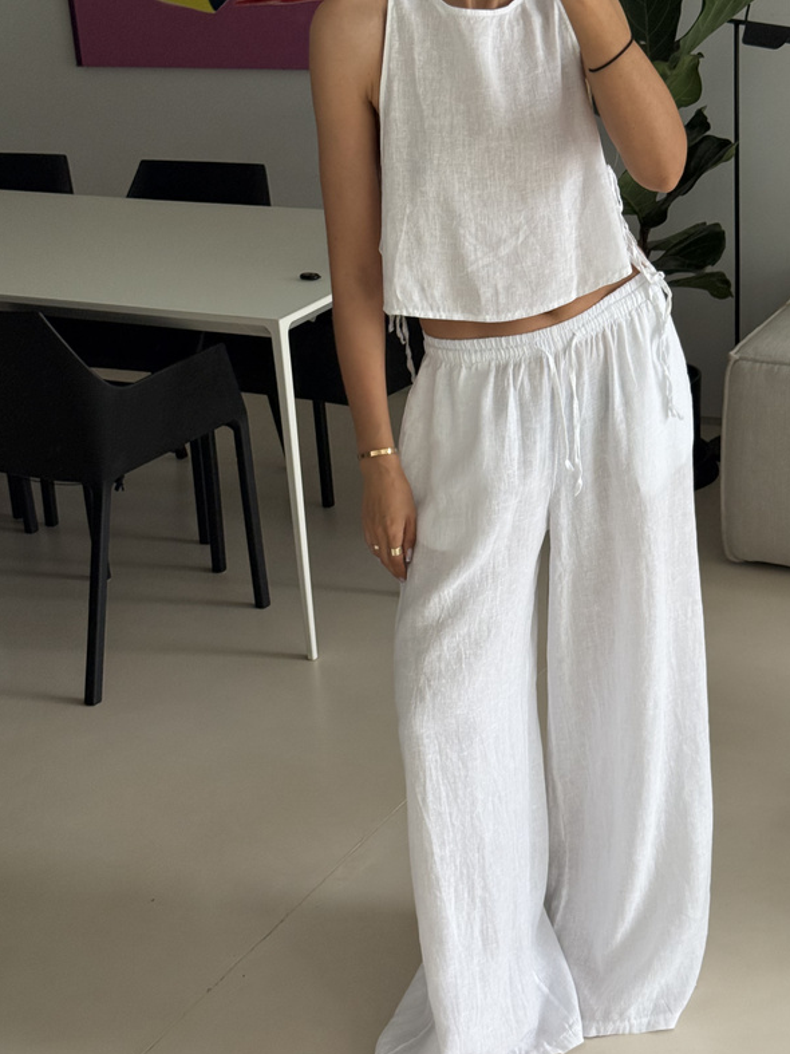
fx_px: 1857
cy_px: 595
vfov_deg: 31.6
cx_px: 494
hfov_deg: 24.0
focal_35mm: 61
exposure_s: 1/86
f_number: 1.78
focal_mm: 6.76
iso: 160
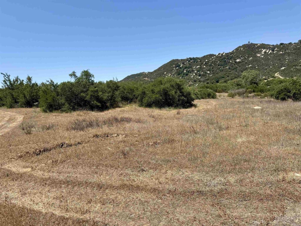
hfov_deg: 71.6
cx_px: 150
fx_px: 209
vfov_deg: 56.8
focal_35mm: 24
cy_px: 113
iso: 80
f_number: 1.78
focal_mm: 6.76
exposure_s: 1/4673
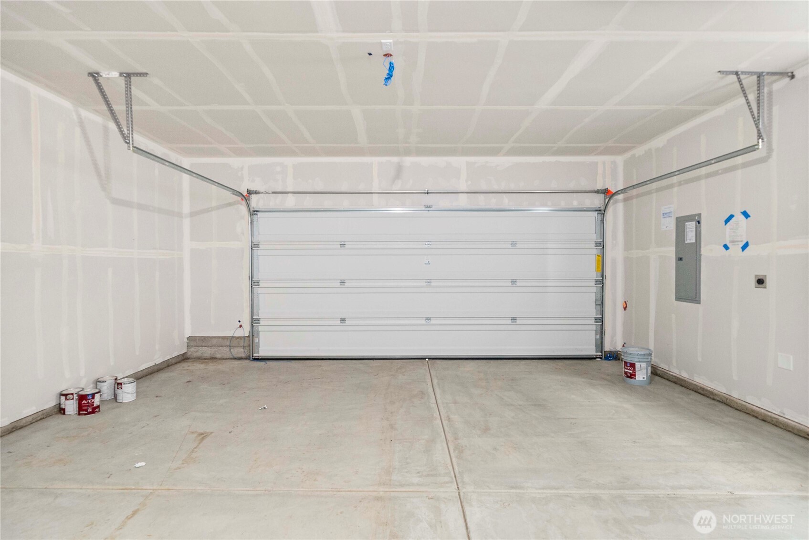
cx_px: 404
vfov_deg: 70.5
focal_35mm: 17
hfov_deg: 93.2
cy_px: 270
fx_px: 382
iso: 1000
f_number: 6.3
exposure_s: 1/60
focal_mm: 17
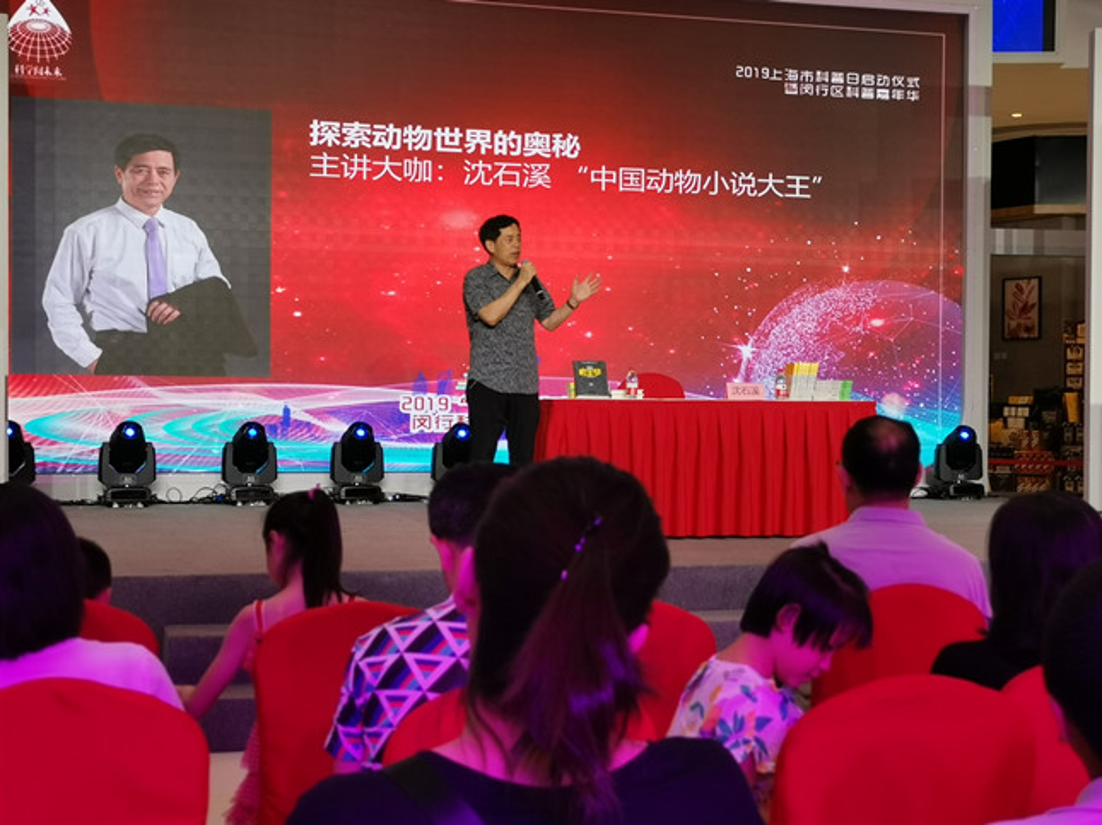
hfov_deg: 35.6
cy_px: 412
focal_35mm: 54
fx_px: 1718
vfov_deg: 27.0
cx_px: 551
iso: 50
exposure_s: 1/126
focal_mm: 5.58
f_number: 4
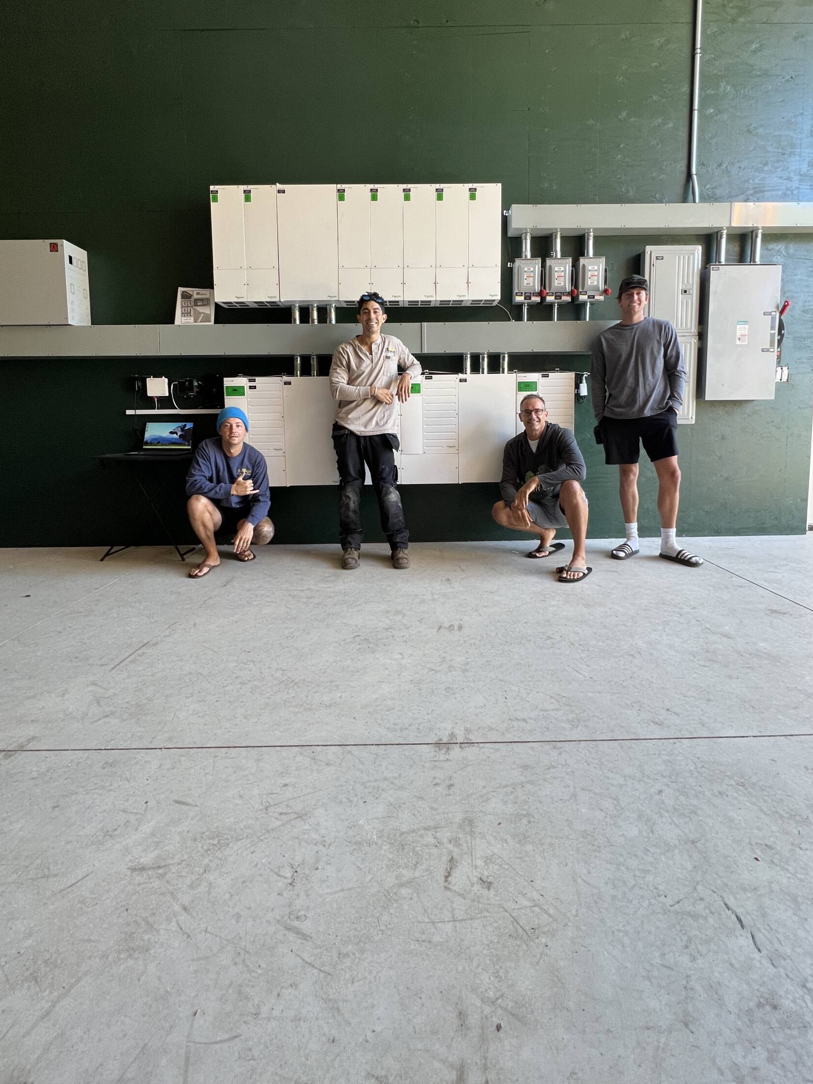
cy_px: 461
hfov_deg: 81.7
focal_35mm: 15
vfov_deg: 97.5
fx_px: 470
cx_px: 408
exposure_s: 1/99
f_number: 1.8
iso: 160
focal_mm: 1.57
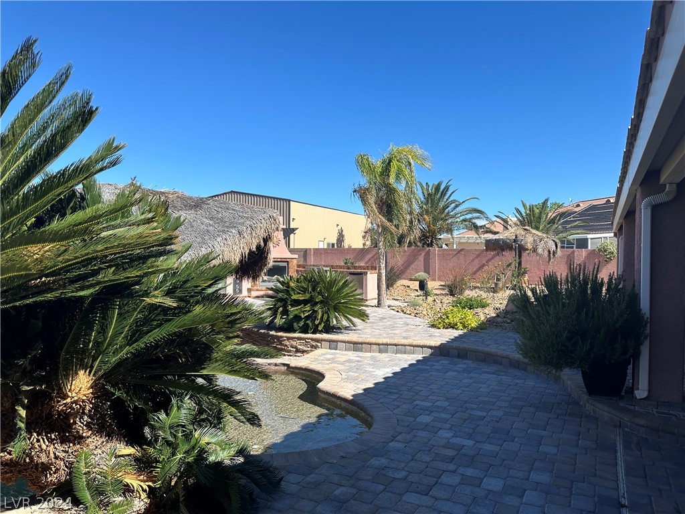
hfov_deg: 71.6
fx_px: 475
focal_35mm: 24
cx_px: 342
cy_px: 257
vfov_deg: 56.8
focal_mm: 6.86
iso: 80
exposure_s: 1/3472
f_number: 1.78
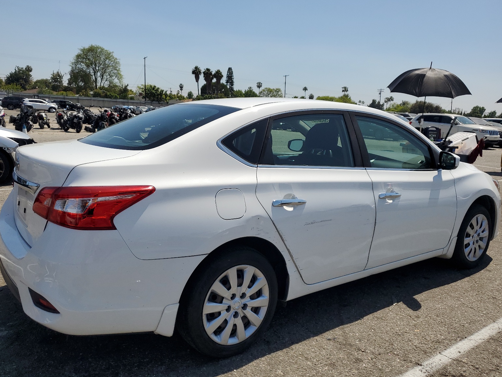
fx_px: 392
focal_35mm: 27
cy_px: 188
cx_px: 250
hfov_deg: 65.3
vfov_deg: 51.4
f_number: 1.5
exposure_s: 1/10000
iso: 50
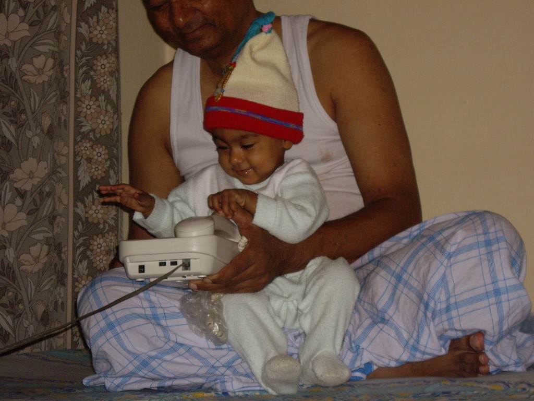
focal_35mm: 114
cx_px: 267
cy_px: 200
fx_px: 1759
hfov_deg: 17.3
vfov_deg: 13.0
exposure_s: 1/125
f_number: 5.2
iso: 200
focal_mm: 18.6
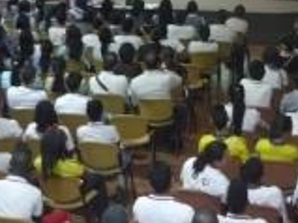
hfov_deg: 21.1
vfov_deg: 15.3
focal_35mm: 93
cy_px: -43
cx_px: 186
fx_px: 800
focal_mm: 5.5
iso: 500
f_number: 2.8
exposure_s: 1/8
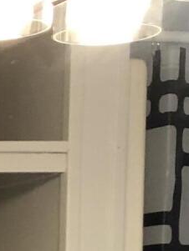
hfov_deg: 7.2
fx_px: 1353
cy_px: 534
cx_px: -345
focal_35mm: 186
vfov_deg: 9.7
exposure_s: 1/17
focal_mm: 3.99
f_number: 1.8
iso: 40
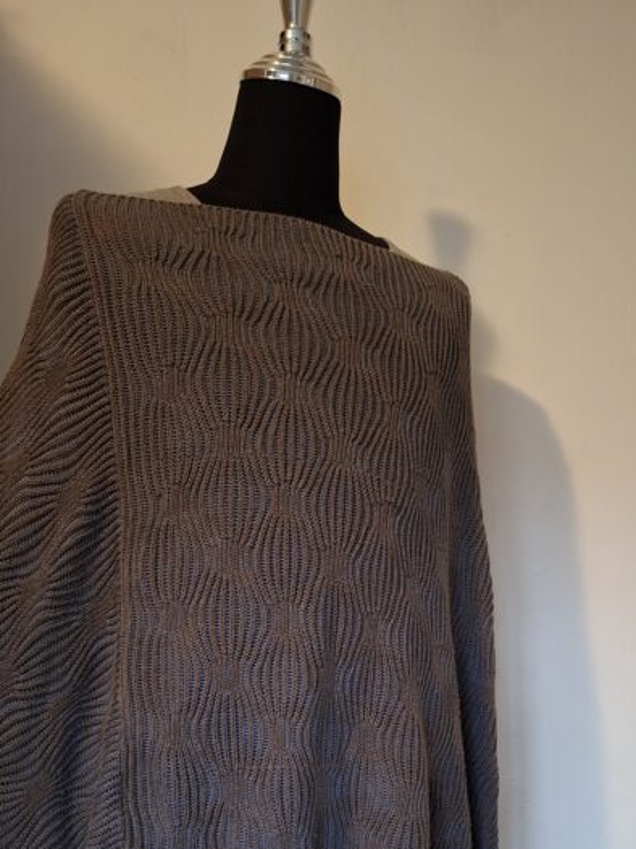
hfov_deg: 40.5
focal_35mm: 35
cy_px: 641
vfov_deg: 50.4
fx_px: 858
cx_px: 381
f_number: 1.8
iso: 640
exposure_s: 1/25
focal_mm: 5.54
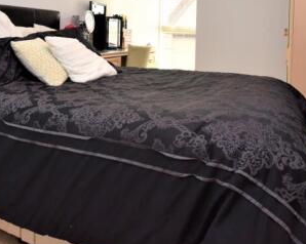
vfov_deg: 43.9
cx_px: 113
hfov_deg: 56.5
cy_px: 36
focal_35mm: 31
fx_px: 281
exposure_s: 1/100
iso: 800
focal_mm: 10
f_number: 5
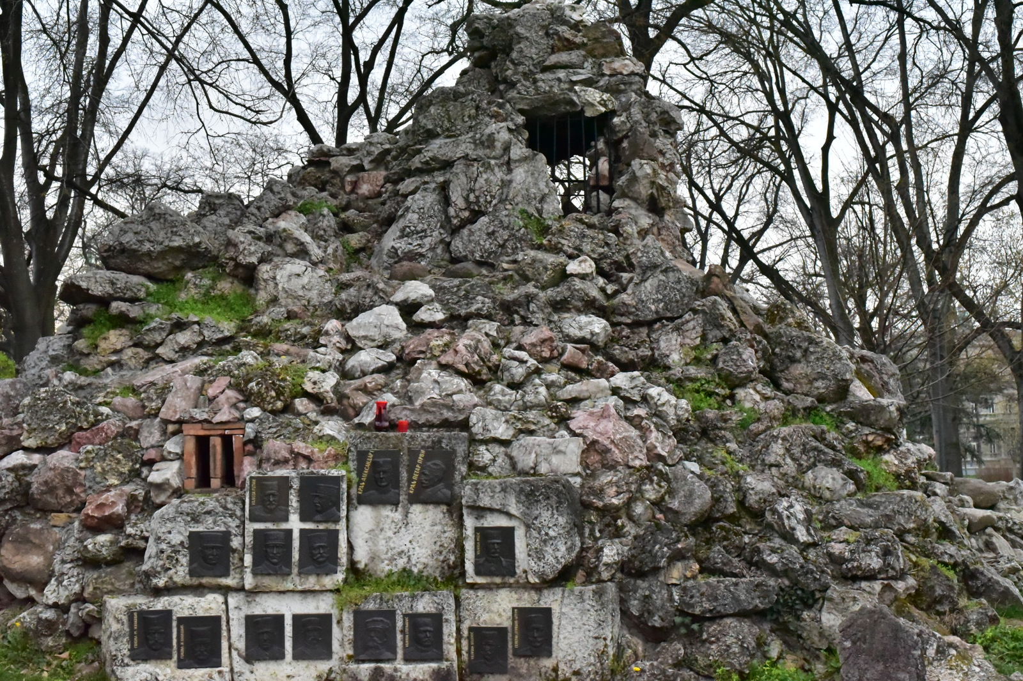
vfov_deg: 27.0
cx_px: 512
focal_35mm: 50
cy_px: 340
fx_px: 1420
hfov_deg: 39.6
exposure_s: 1/400
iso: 12800
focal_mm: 50
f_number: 10
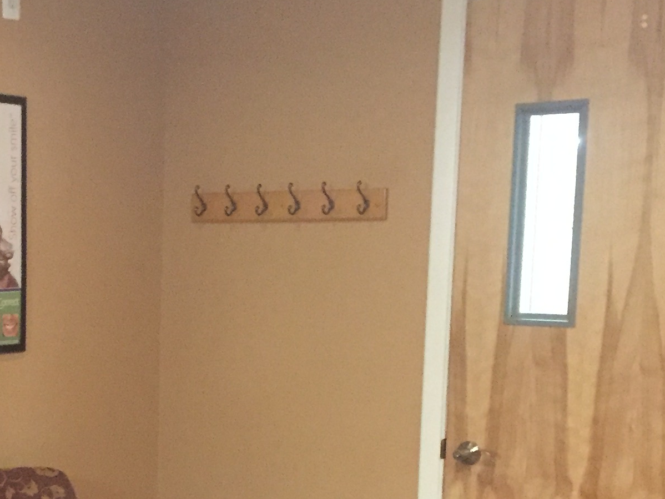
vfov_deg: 18.3
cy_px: 470
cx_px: -51
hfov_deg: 23.3
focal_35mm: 79
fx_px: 1518
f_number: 2.2
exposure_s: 1/15
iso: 400
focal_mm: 4.15
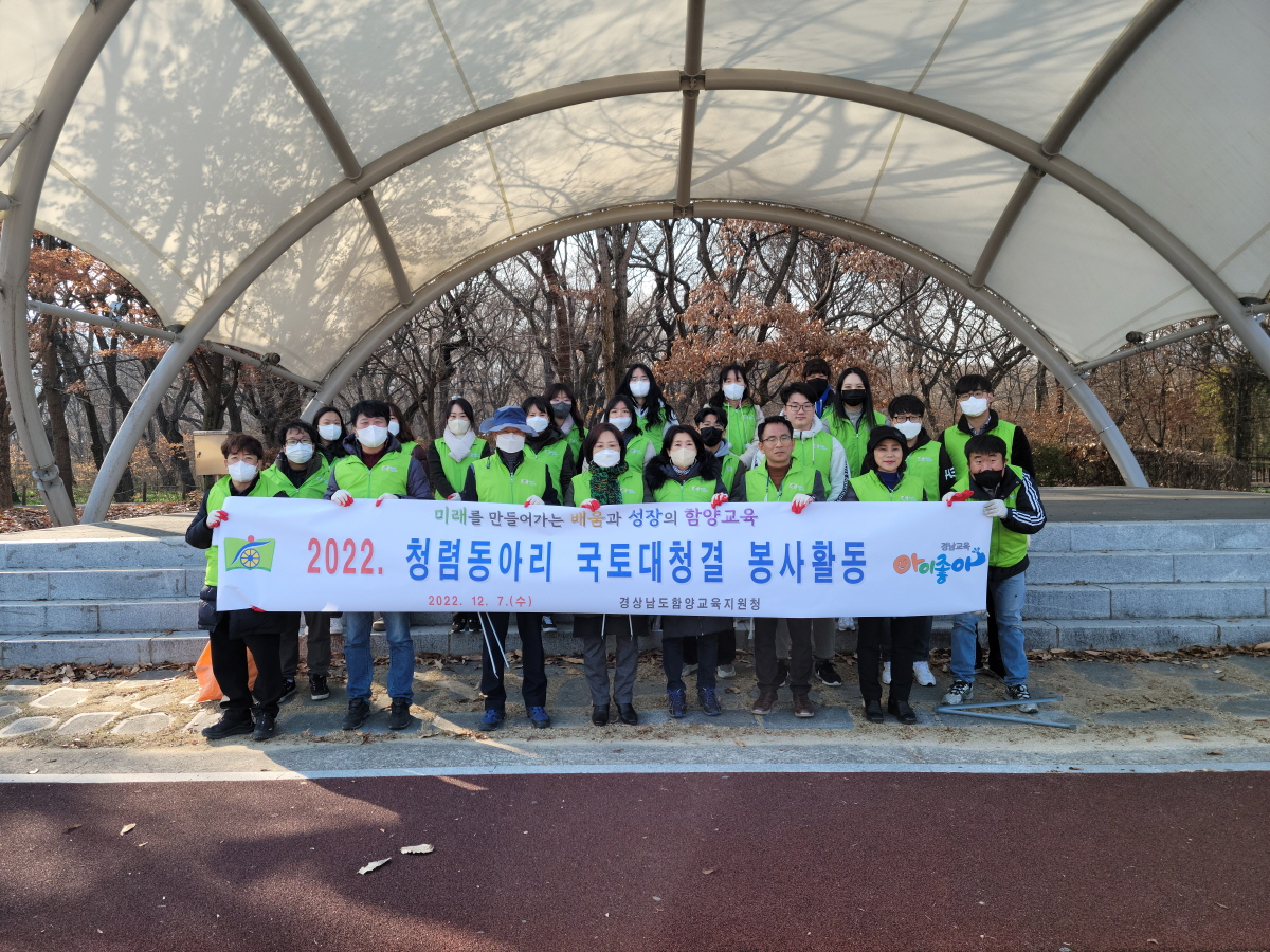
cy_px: 476
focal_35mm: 28
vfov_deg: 49.7
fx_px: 1027
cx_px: 635
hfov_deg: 63.4
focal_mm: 5.9
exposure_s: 1/211
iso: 25
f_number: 2
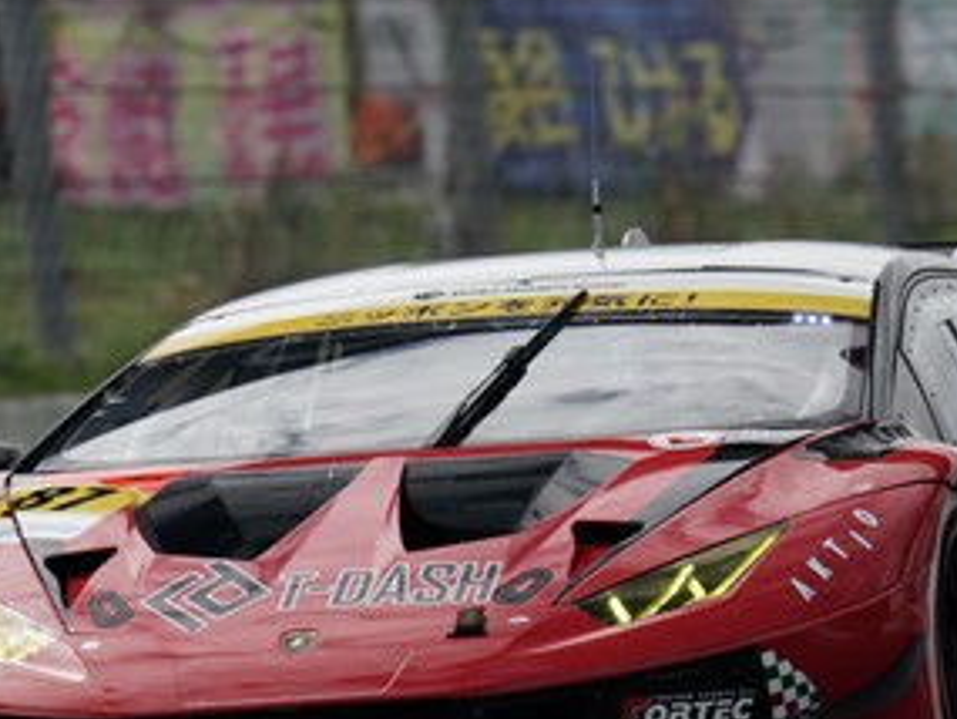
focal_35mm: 1456
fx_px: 40270
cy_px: 188
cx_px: 484
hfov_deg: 1.4
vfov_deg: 1.0
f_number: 8
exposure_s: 1/800
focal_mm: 600
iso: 200
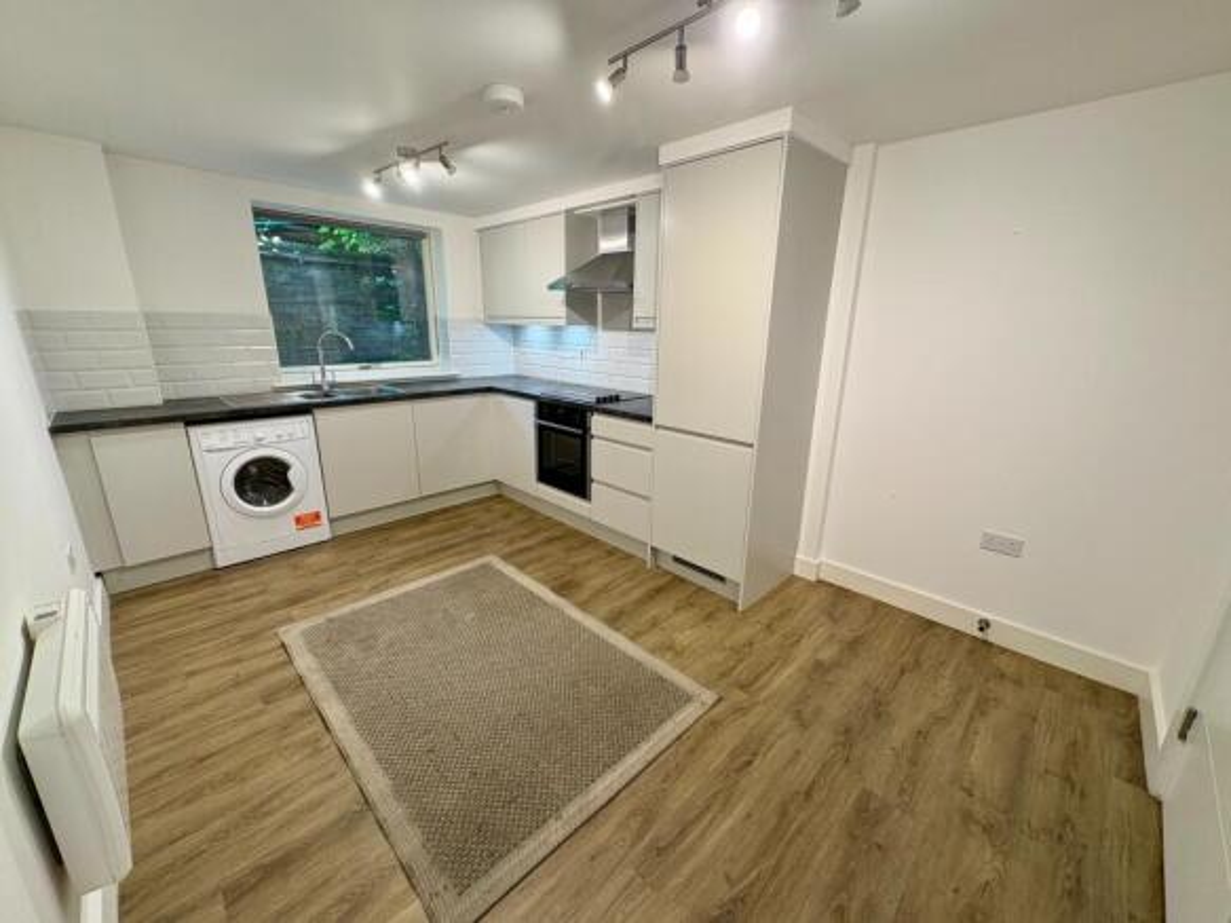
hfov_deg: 102.1
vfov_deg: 85.7
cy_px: 462
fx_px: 498
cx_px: 616
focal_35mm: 14
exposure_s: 1/50
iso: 160
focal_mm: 2.22
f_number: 2.2
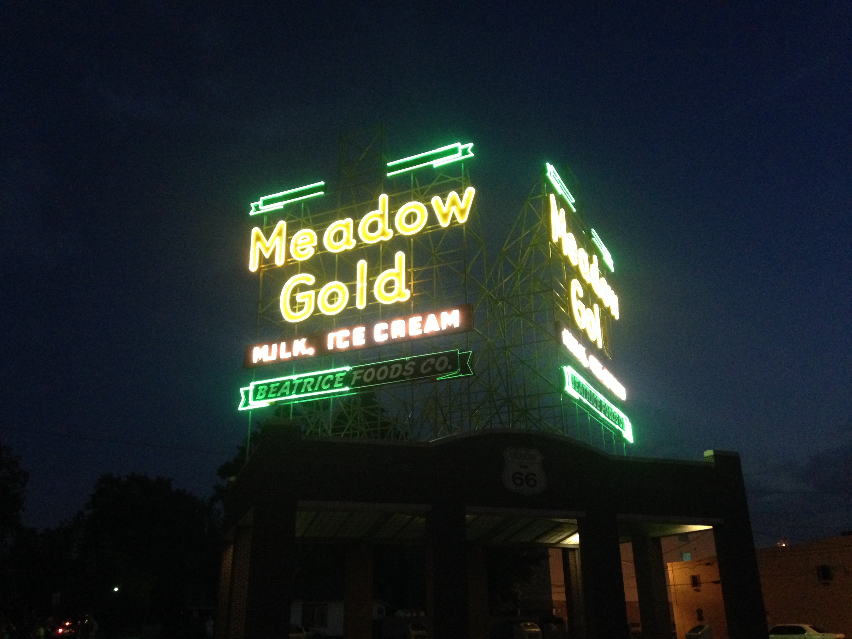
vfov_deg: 42.9
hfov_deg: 55.4
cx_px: 426
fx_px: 812
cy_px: 320
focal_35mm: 33
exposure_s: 1/15
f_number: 2.4
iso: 500
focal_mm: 4.12
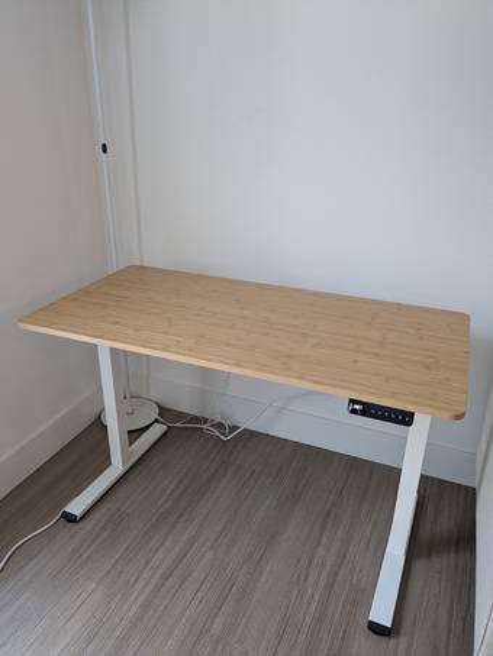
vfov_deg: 65.3
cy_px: 328
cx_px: 246
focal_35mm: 27
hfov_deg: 51.4
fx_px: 512
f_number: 1.73
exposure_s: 1/24
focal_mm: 4.38
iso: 101
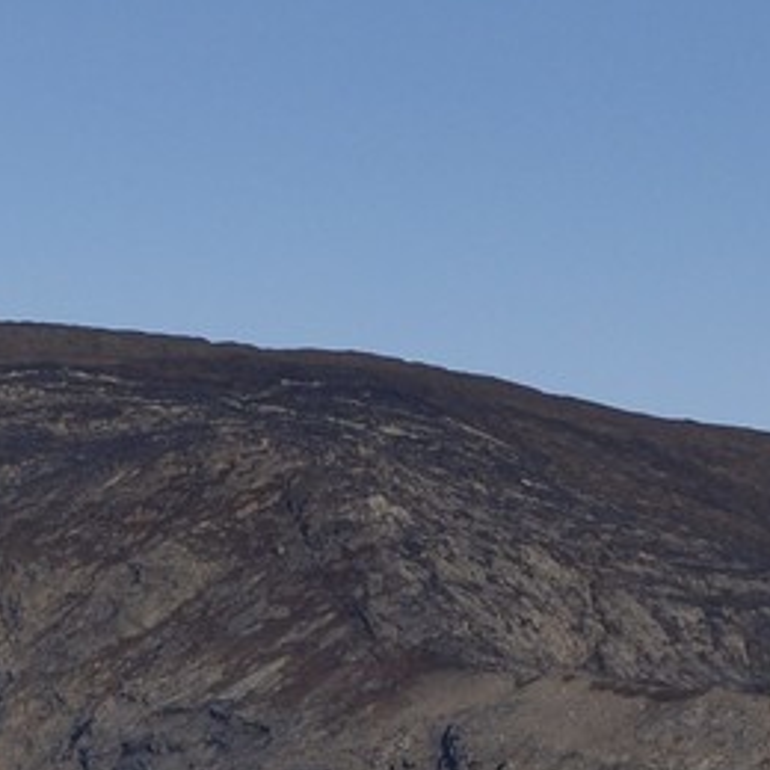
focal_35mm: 366
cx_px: -1069
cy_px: 1475
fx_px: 9211
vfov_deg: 4.7
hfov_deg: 4.7
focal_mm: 70
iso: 400
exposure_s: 1/1000
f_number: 13
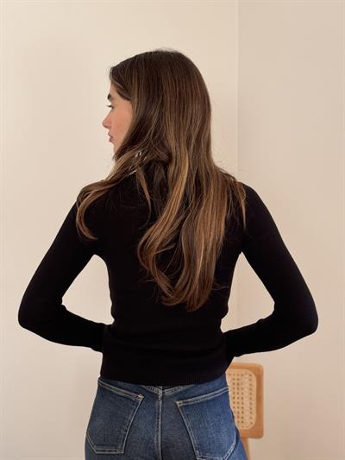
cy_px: 230
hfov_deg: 30.3
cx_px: 172
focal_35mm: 48
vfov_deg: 39.6
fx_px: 638
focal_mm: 6.76
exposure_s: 1/121
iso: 80
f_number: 1.78
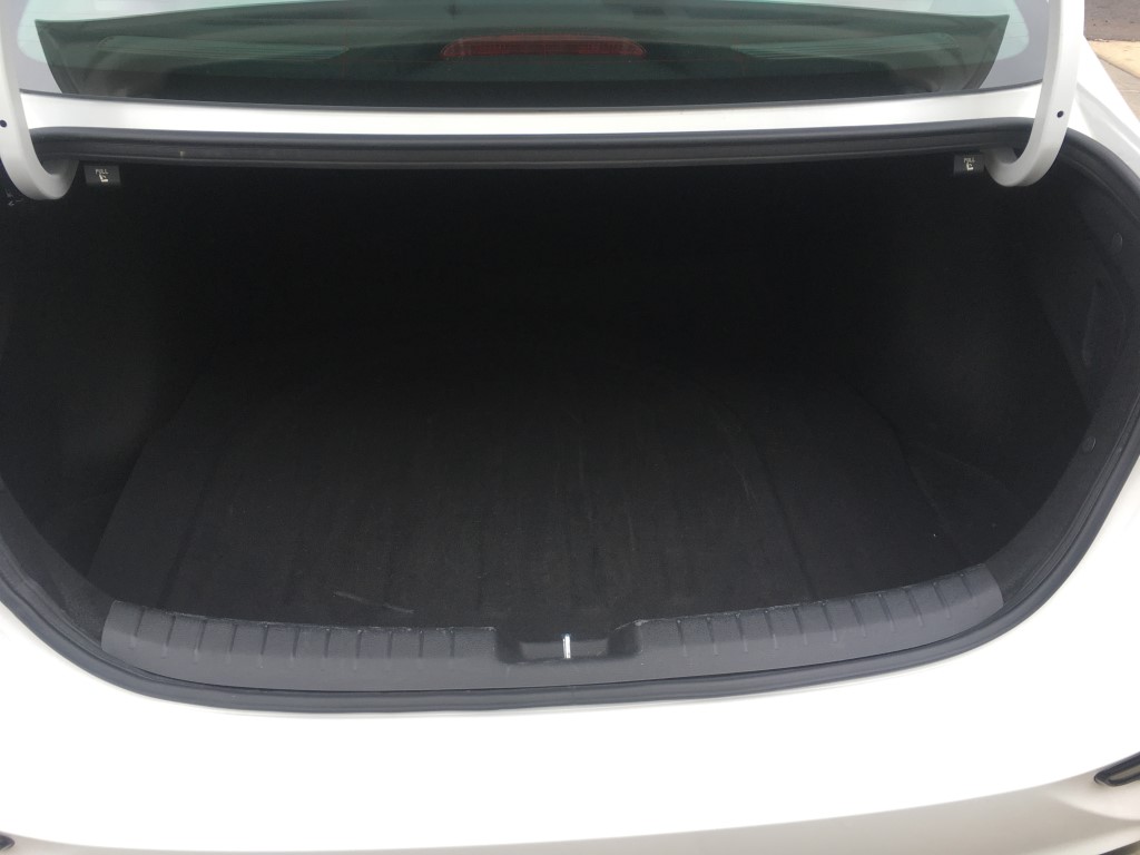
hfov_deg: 61.7
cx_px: 570
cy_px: 428
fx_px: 955
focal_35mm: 29
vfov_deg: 48.2
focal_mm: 4.15
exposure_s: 1/120
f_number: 2.2
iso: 25
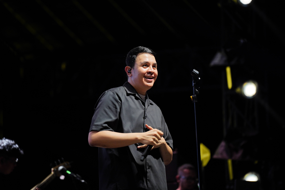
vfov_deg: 6.9
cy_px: 95
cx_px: 142
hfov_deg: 10.3
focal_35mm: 200
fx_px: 1583
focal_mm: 200
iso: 500
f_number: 2.8
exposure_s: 1/250
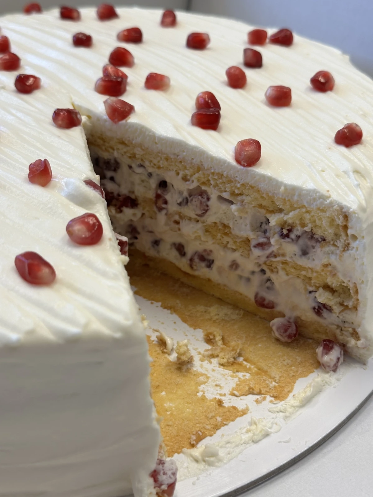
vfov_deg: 39.7
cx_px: 186
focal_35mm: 48
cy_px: 248
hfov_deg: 30.3
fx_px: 690
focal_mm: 6.86
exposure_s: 1/100
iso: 80
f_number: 1.78
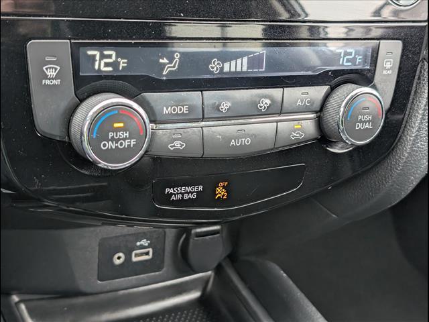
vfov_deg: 29.7
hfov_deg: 38.9
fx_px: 607
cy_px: 161
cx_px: 214
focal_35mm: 49
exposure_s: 1/97.1
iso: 184
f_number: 1.68
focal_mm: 6.9
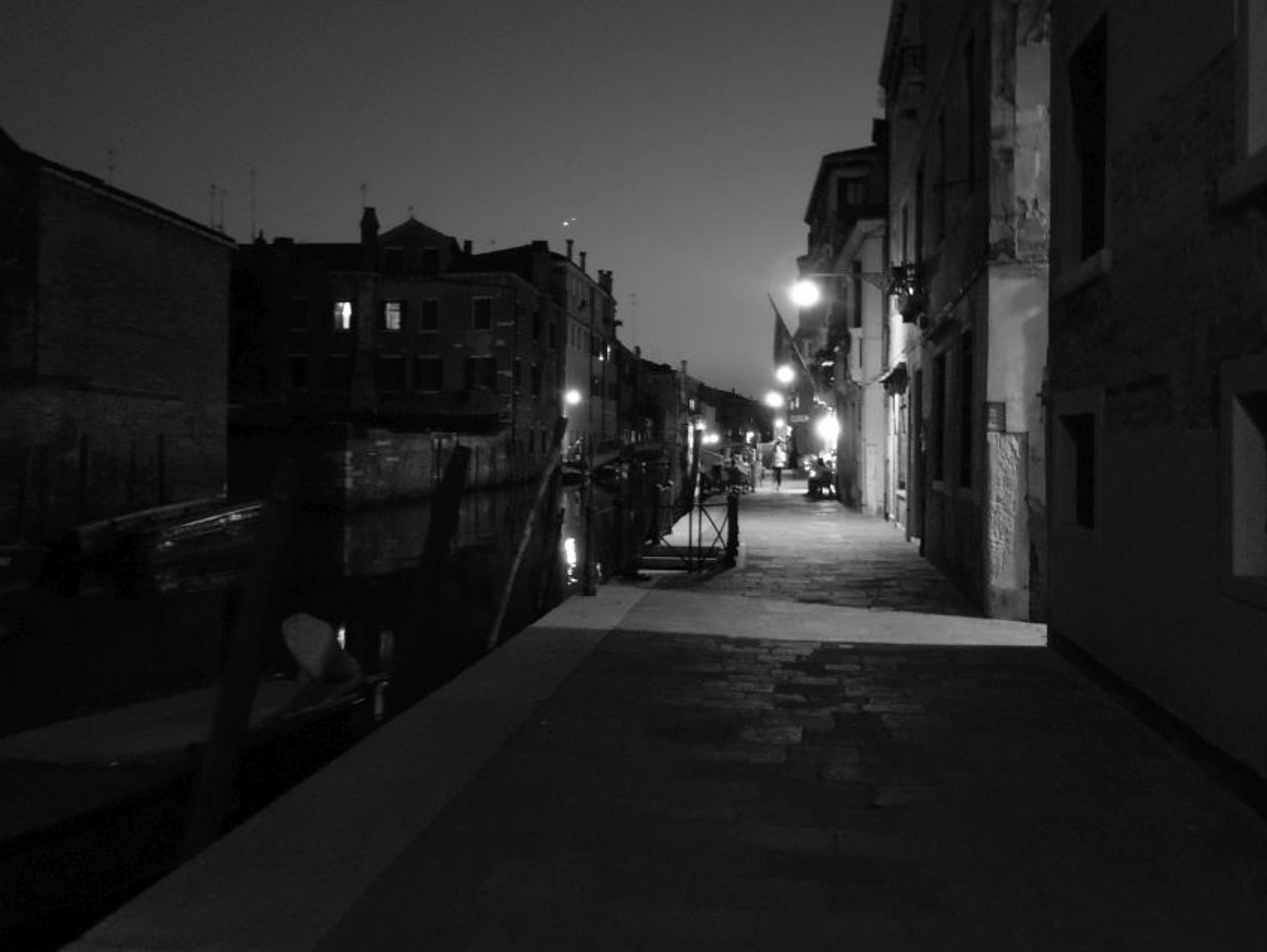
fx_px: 1062
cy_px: 410
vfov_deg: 48.1
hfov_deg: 61.6
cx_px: 648
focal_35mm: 29
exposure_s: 1/3
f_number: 1.8
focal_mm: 4.3
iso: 800
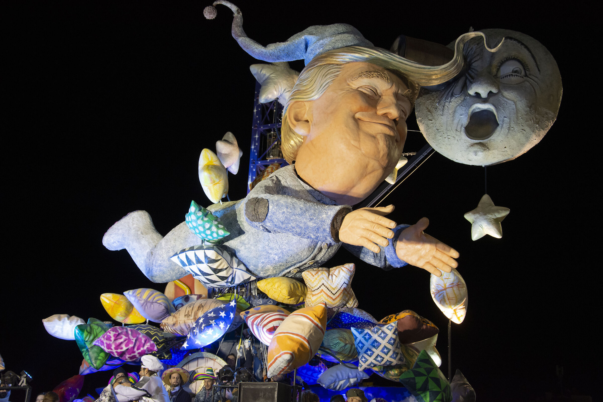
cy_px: 201
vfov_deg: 25.8
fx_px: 879
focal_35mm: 52
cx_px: 302
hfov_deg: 37.9
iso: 1600
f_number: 4.5
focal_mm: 35
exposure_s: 1/60
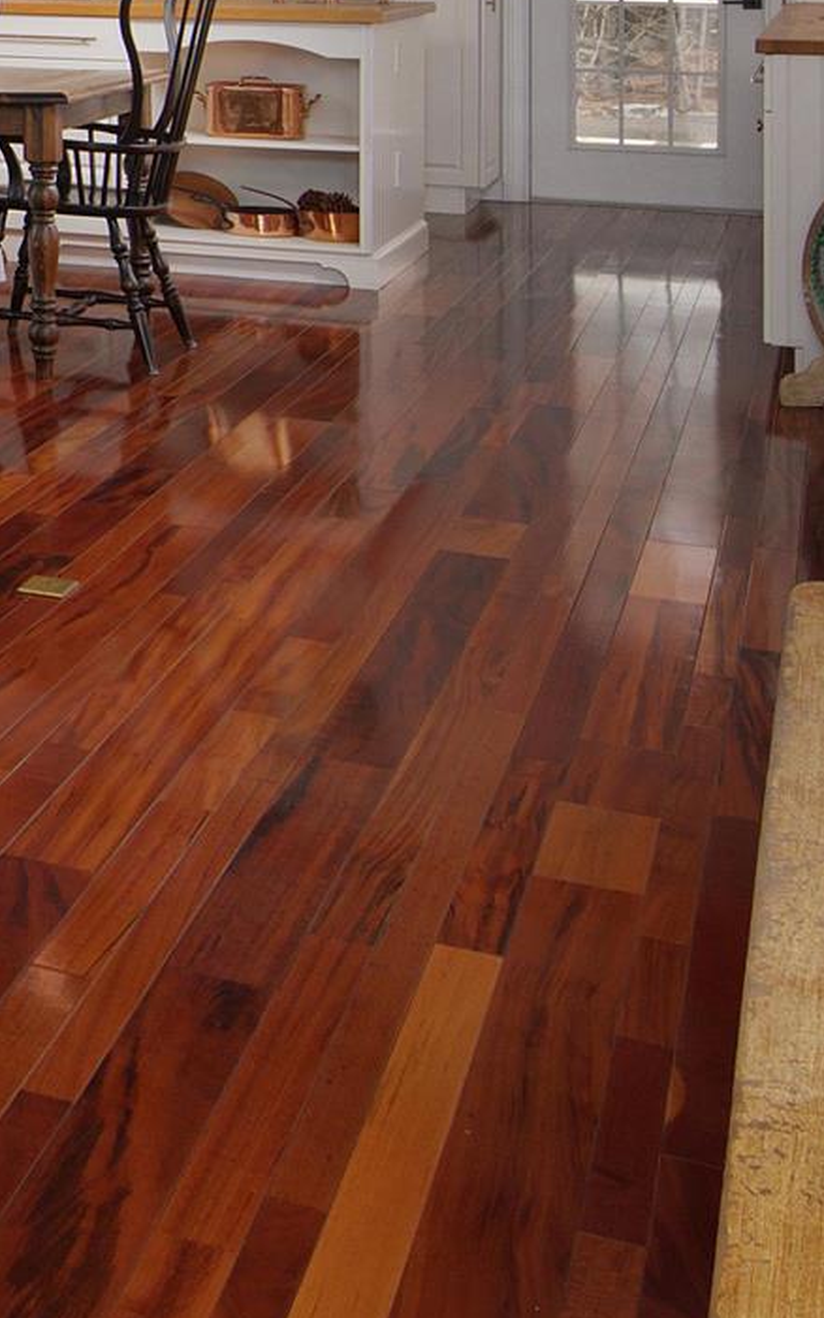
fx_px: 2408
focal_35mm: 67
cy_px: -88
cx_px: -634
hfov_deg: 16.4
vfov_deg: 28.2
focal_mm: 15
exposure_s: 1/6
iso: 400
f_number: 7.1
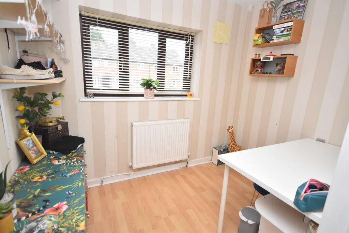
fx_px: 175
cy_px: 116
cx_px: 174
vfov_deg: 67.4
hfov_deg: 90.0
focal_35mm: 18
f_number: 4.5
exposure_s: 1/125
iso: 1250
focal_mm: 12
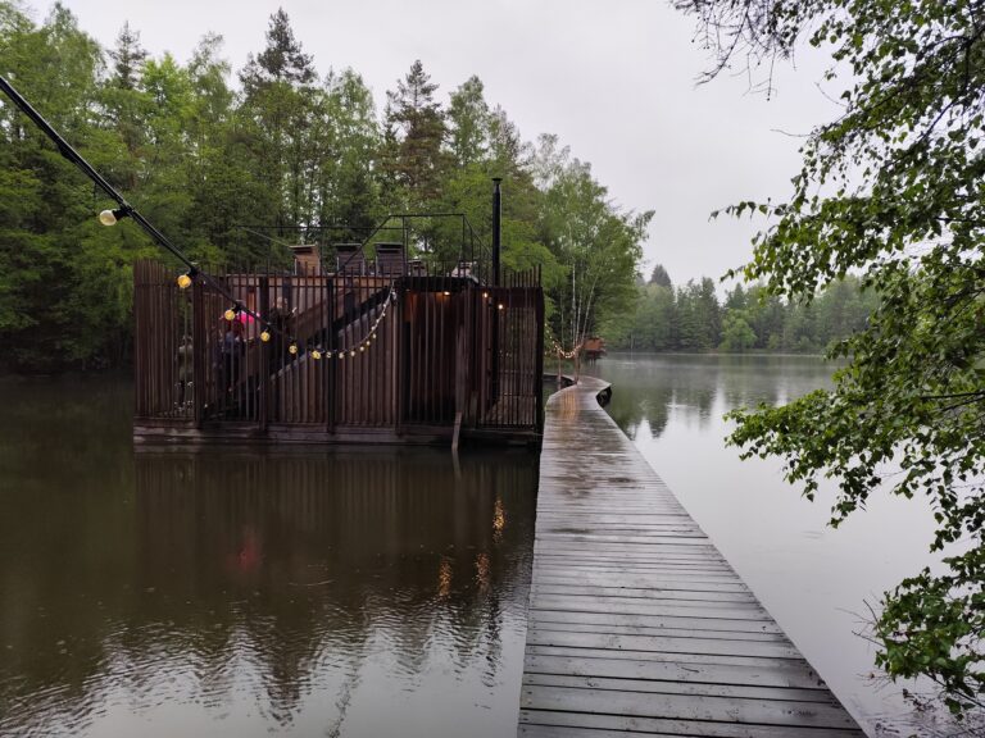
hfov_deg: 73.9
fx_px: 654
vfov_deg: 58.9
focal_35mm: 23
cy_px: 369
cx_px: 492
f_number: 1.65
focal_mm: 6.19
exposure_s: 1/100
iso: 50
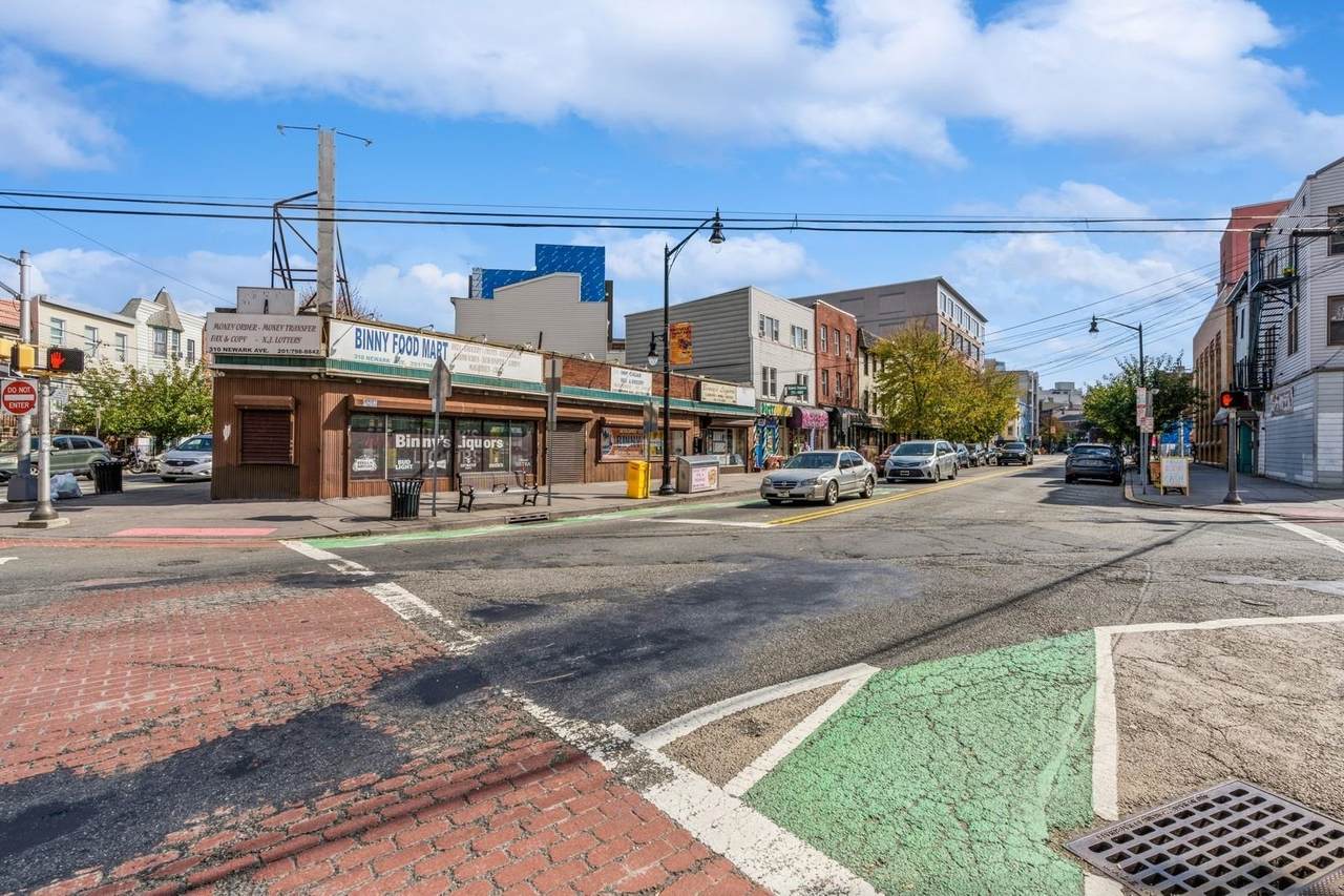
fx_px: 597
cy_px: 448
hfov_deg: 96.7
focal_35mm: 16
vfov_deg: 73.7
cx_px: 672
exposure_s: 1/125
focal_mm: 16
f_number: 11
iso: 100
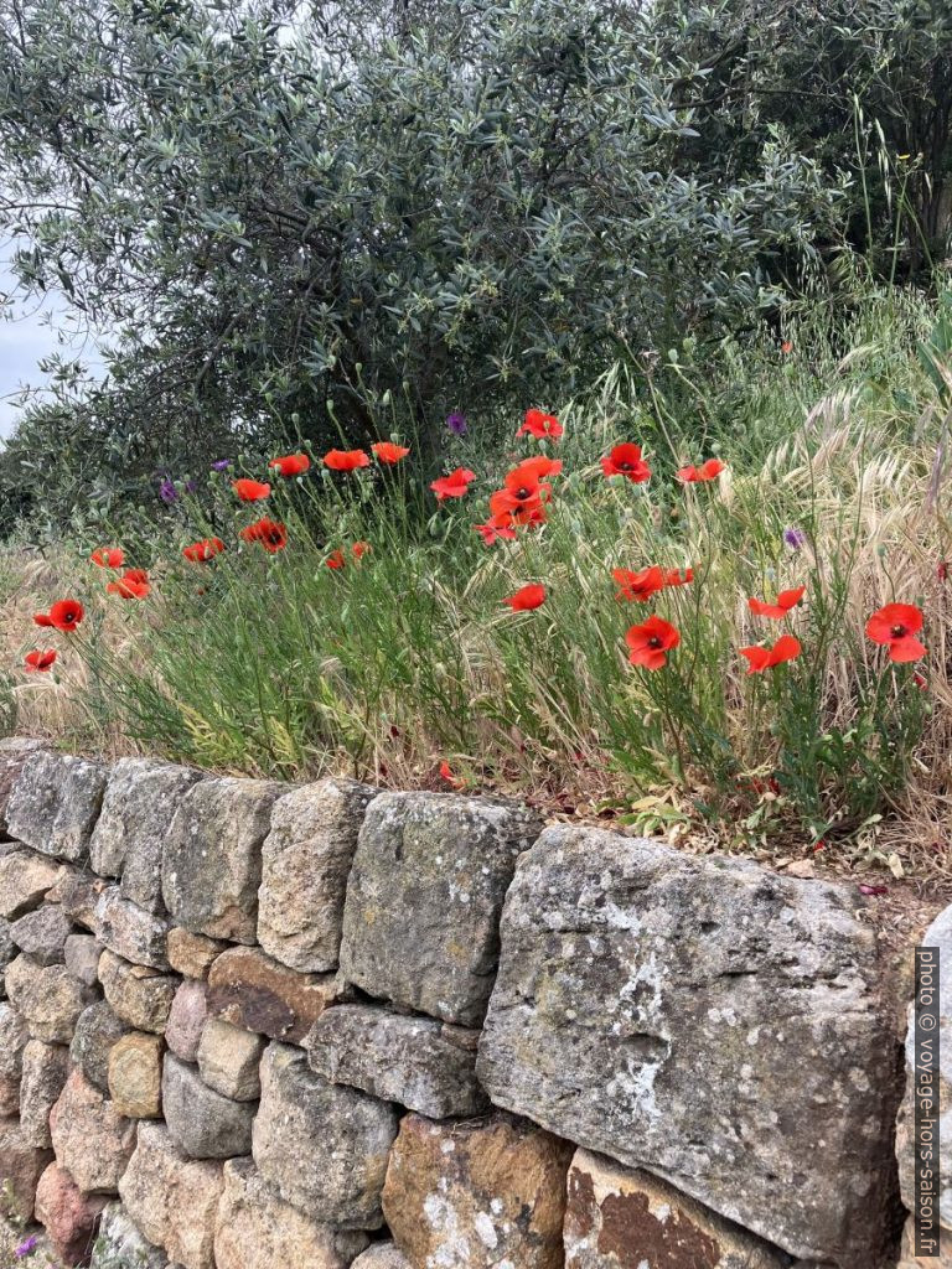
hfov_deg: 49.7
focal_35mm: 28
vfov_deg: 63.4
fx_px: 1027
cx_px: 476
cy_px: 634
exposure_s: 1/231
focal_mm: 4
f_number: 1.8
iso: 32
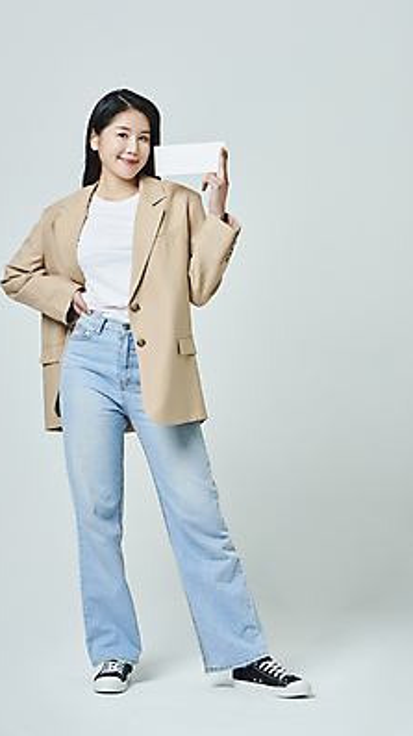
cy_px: 369
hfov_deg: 16.3
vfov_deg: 28.6
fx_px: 1442
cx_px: 168
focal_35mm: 74
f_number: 11
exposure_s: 1/125
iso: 100
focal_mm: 70
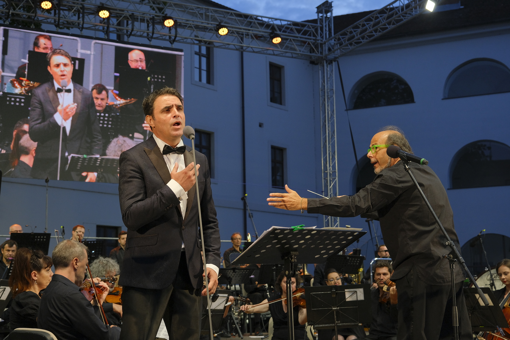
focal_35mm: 49
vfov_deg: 27.5
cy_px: 170
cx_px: 255
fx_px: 694
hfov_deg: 40.3
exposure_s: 1/125
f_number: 4
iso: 1000
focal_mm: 32.5
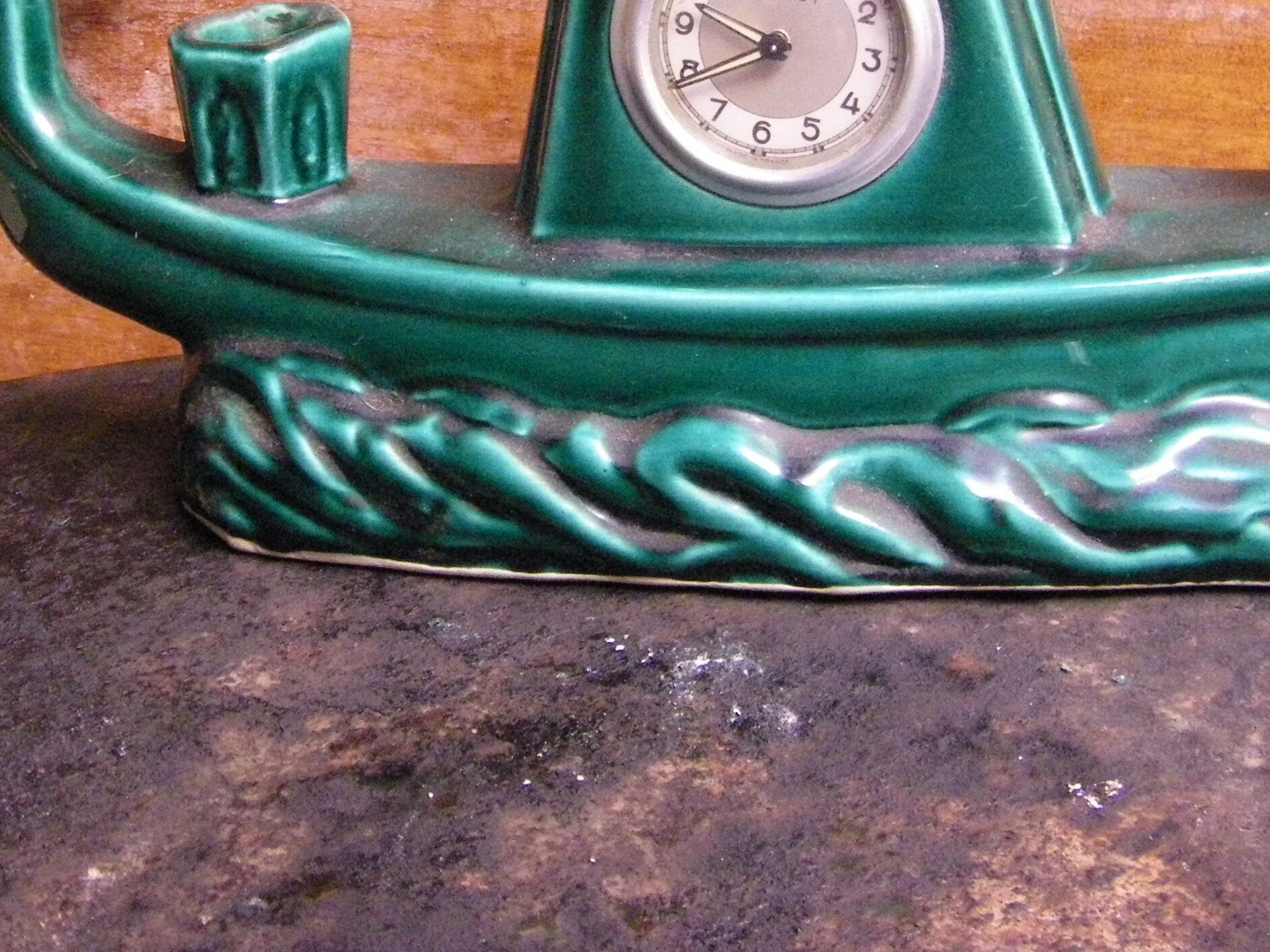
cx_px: 740
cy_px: 176
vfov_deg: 21.9
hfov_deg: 29.3
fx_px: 2421
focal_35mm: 66
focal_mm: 6.3
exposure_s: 1/50
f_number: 3.5
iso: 800
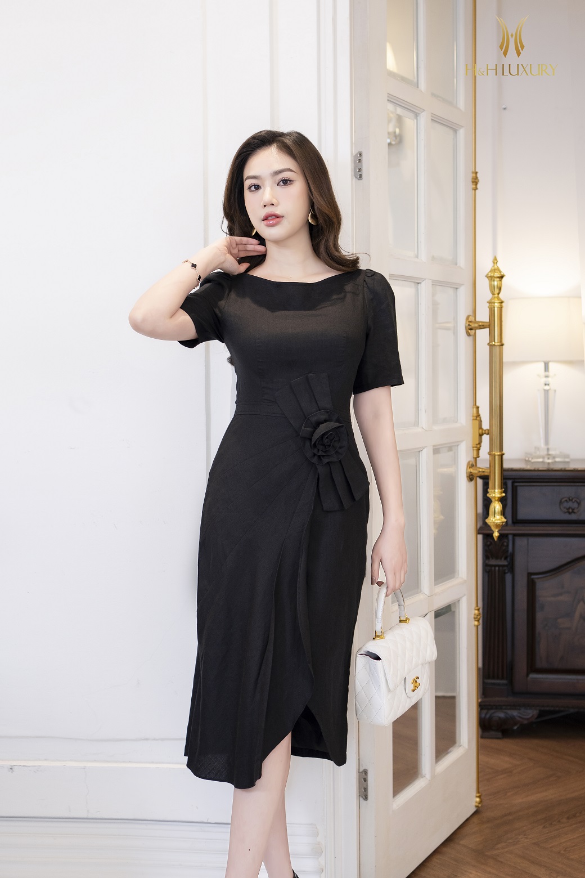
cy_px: 439
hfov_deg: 26.0
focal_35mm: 52
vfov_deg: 38.2
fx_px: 1267
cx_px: 292
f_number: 2.8
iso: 320
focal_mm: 35
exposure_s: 1/125
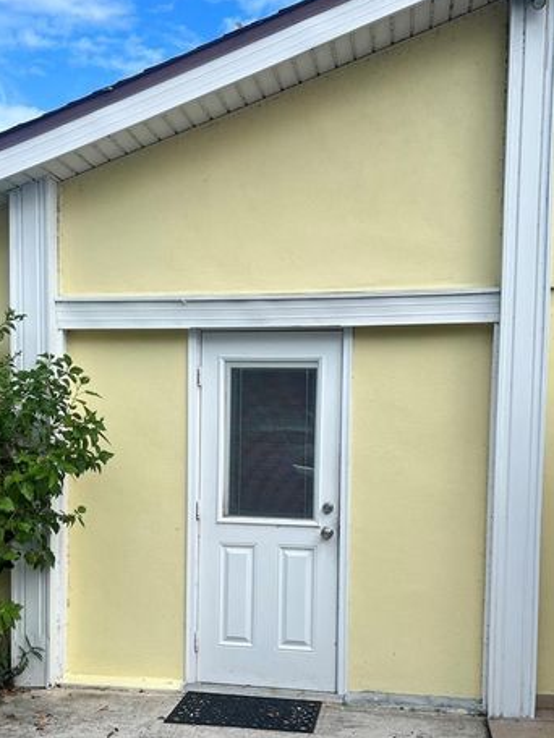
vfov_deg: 48.3
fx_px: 811
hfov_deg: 37.7
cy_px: 478
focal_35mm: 38
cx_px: 269
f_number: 1.5
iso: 50
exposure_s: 1/3571
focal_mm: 5.7
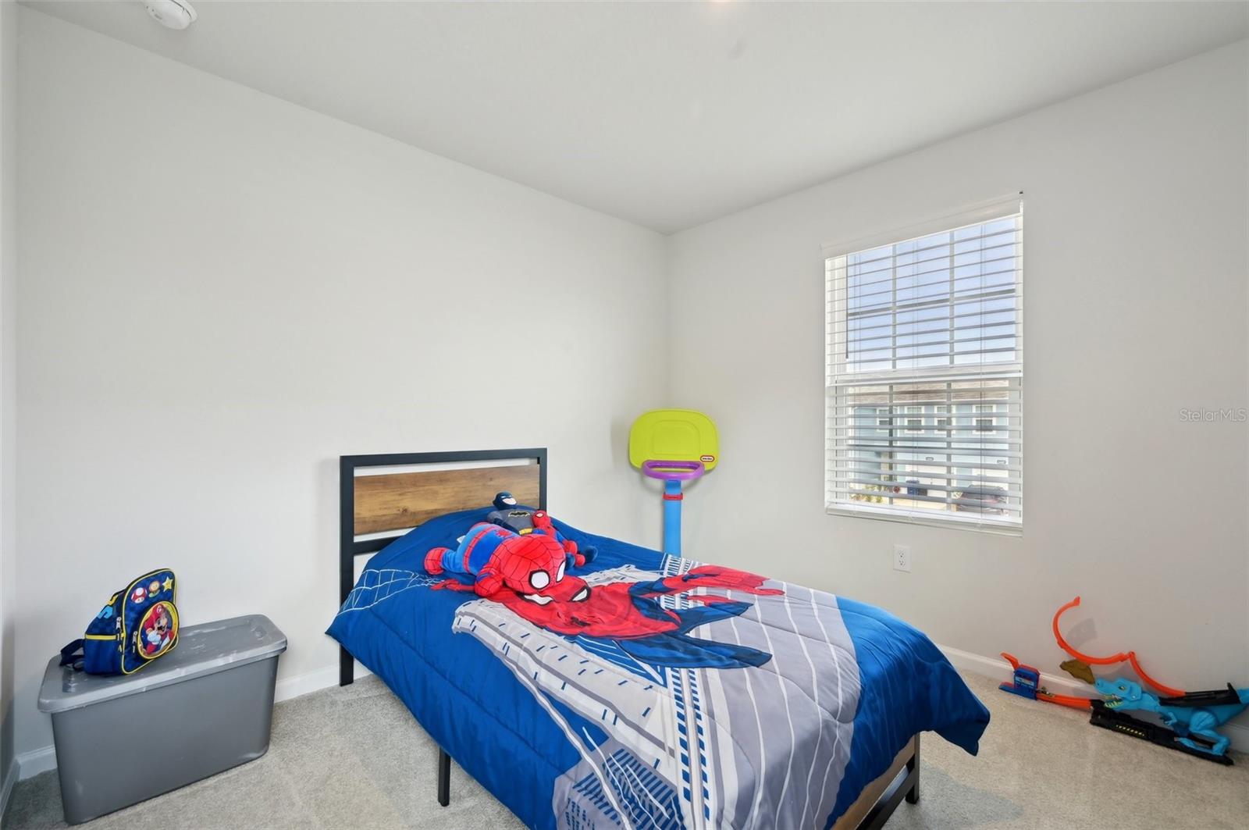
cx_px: 624
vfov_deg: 77.2
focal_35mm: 15
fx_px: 520
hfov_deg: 100.5
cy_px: 415
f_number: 8
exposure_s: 1/60
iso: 400
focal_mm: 15
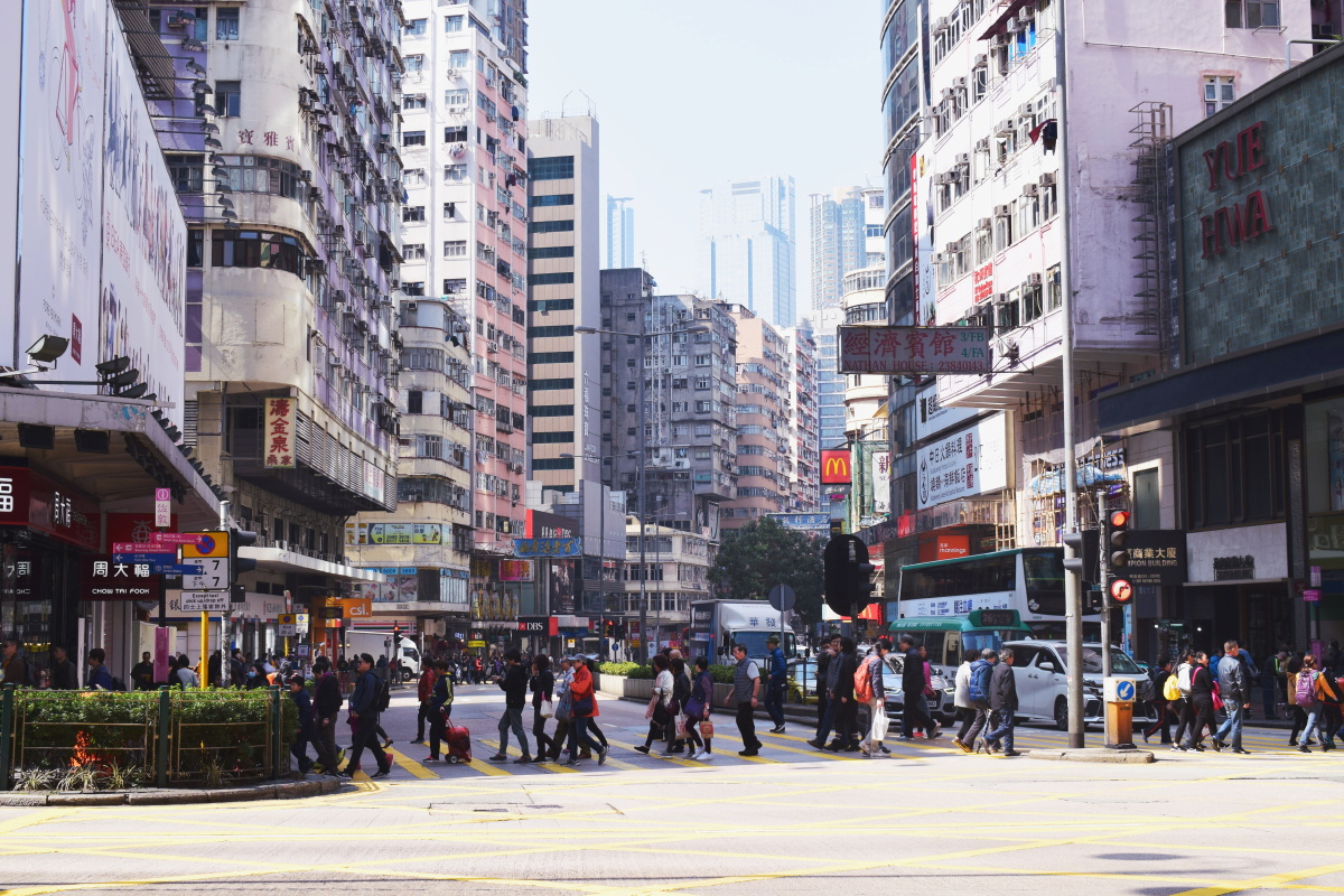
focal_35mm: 48
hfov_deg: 41.1
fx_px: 1792
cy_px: 448
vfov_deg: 28.1
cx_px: 672
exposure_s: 1/200
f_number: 10
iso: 400
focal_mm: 32
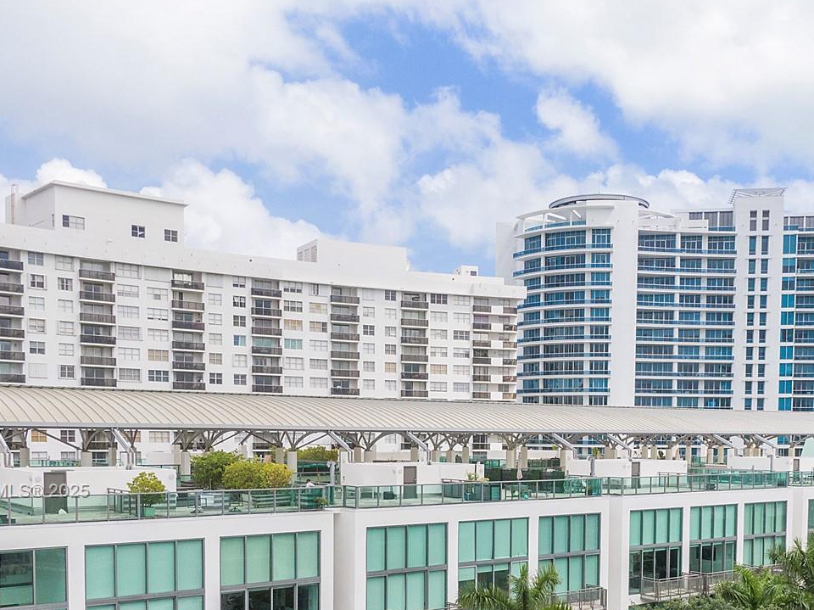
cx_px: 496
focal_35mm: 40
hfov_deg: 46.5
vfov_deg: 34.8
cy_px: 492
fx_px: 940
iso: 100
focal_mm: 4.39
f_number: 2.8
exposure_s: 1/1600
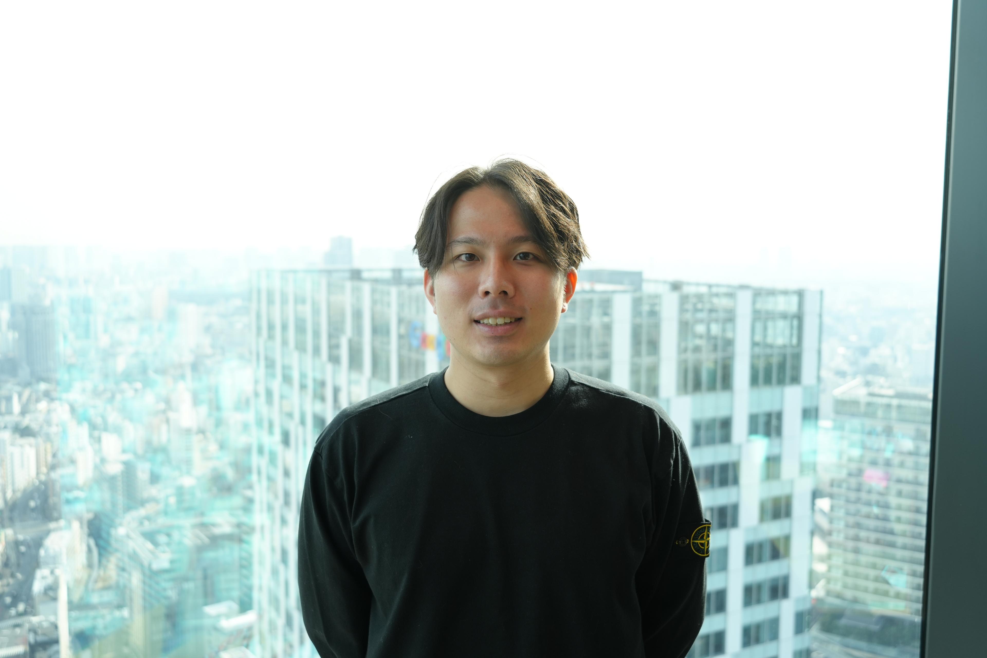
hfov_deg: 54.4
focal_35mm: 35
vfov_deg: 37.9
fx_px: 960
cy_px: 329
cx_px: 494
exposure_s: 1/160
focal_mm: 35
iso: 200
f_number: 5
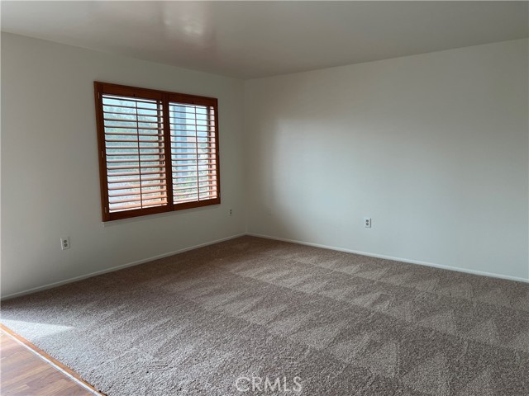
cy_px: 198
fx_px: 397
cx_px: 264
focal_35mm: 26
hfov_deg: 67.3
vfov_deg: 53.1
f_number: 1.5
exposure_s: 1/410
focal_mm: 5.7
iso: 50
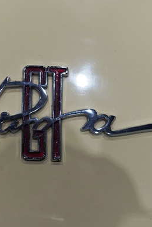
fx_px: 291
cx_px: 45
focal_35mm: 46
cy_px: 115
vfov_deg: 42.7
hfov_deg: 29.0
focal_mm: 11.12
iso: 125
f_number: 2.8
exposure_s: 1/60
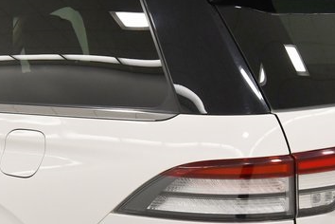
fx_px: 754
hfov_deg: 24.9
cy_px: 200
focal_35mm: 81
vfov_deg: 16.6
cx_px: 97
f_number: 5.6
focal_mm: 19
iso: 800
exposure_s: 1/250
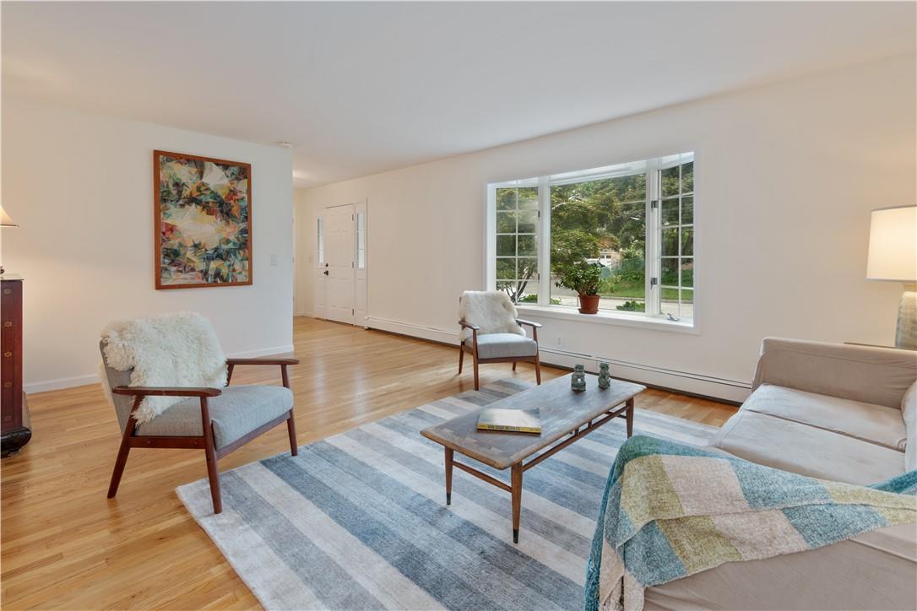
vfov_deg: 73.7
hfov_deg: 96.7
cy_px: 306
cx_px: 458
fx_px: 408
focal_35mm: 16
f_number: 8
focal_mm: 16
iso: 200
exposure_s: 1/13
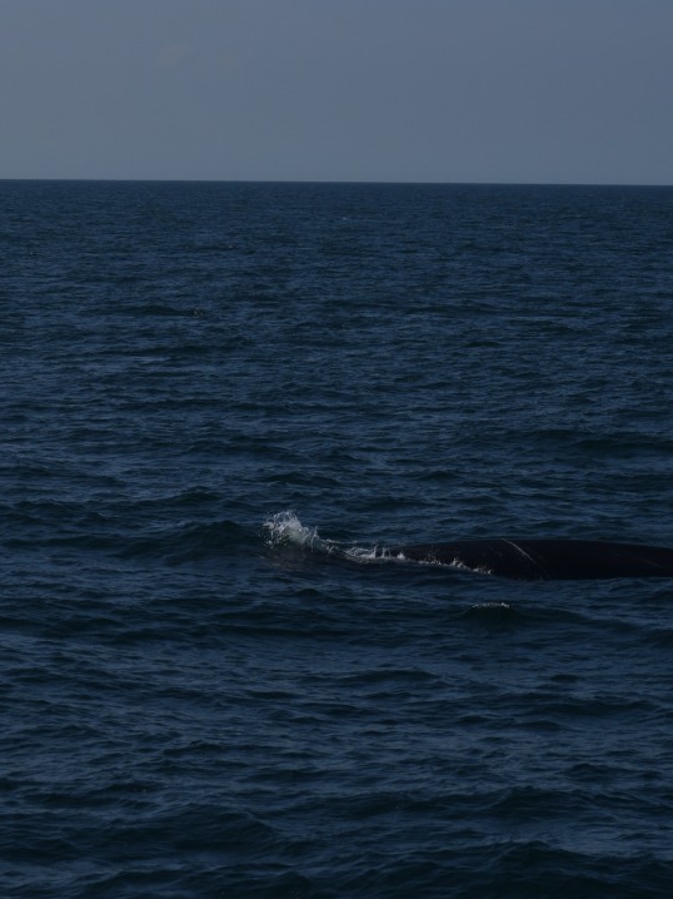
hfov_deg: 9.1
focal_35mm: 163
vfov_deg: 12.1
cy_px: 450
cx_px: 433
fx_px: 4221
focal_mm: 75
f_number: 7.1
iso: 200
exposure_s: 1/4000
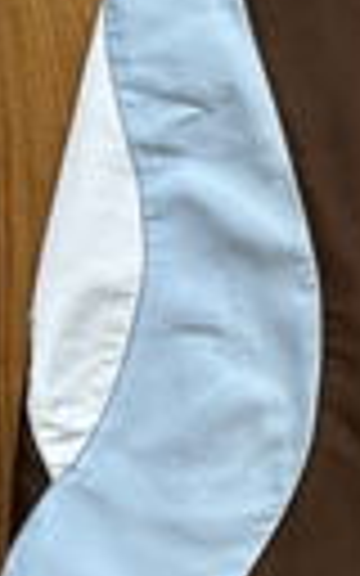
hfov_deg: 10.6
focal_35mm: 115
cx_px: 675
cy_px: 227
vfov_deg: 18.1
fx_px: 1805
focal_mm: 5.96
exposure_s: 1/107
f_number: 1.6
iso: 125
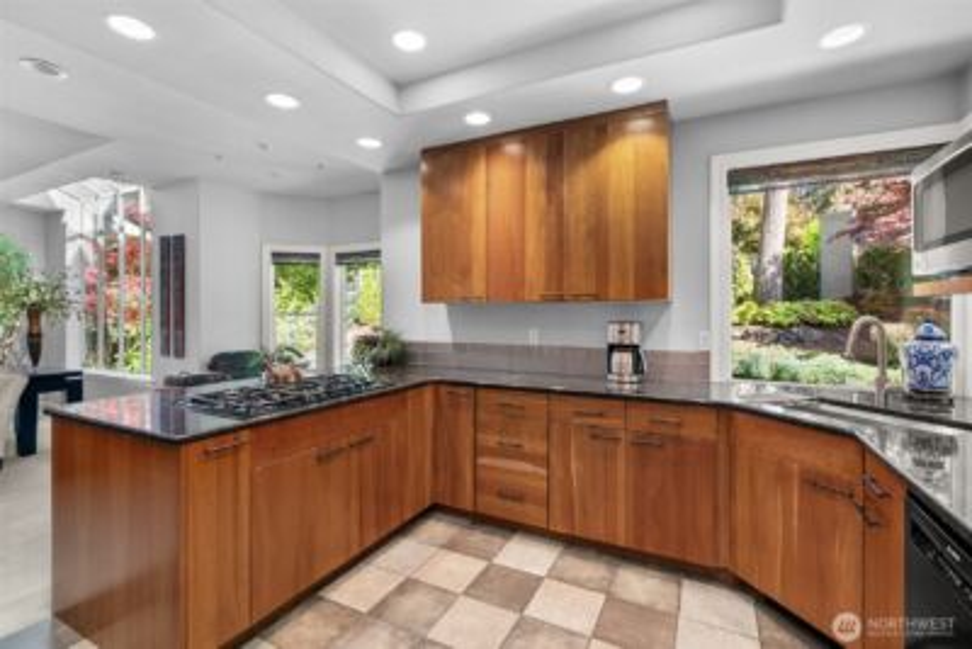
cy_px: 324
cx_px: 486
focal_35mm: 16
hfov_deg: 96.7
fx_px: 432
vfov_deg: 73.8
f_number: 8
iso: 500
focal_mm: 16
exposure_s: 1/4
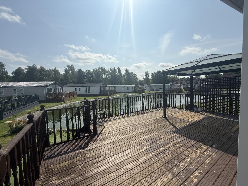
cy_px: 93
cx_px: 124
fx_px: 100
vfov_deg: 85.7
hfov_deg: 102.1
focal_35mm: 14
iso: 50
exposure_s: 1/4425
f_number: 2.2
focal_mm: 2.22
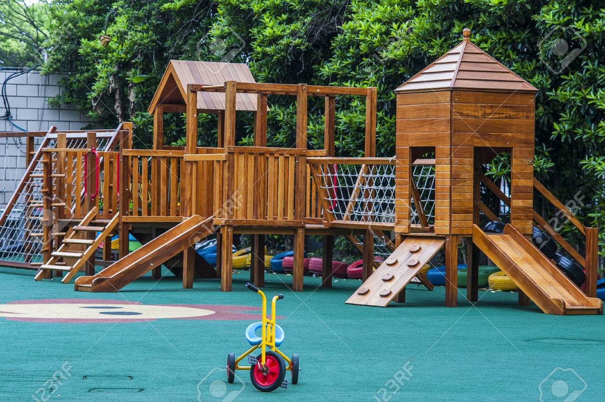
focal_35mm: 135
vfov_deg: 10.1
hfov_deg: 15.2
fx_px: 2266
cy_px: 201
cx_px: 302
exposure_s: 1/20
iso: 200
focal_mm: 135
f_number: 10
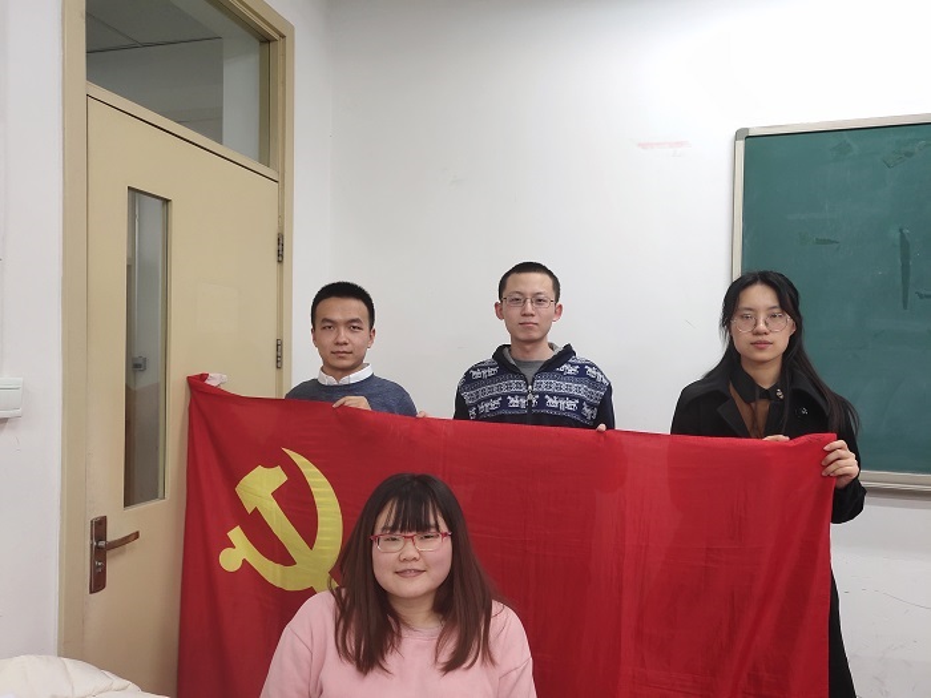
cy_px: 349
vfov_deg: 46.8
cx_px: 466
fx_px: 807
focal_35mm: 30
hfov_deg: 60.0
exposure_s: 1/50
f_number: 1.8
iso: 190
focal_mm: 4.35
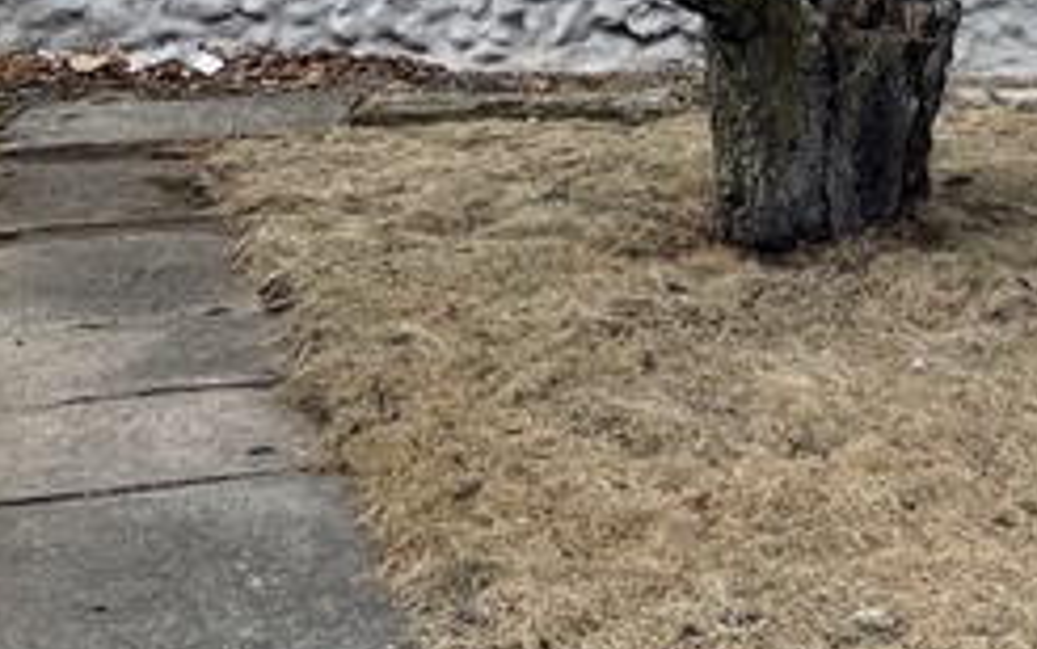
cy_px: -299
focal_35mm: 86
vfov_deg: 14.3
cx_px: 1062
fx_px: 2432
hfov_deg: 23.0
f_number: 1.6
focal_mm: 4.2
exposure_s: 1/2506
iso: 32
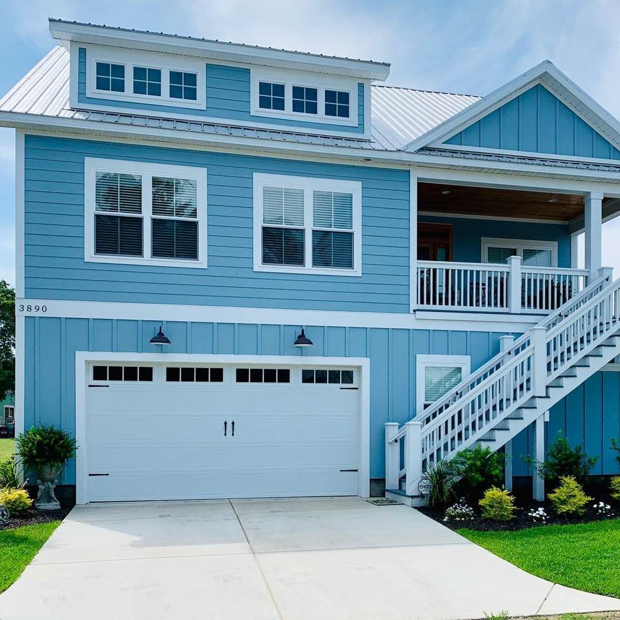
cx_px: 350
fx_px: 628
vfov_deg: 52.5
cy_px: 313
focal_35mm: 31
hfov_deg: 52.4
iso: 25
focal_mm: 4.25
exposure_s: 1/2611
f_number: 1.8
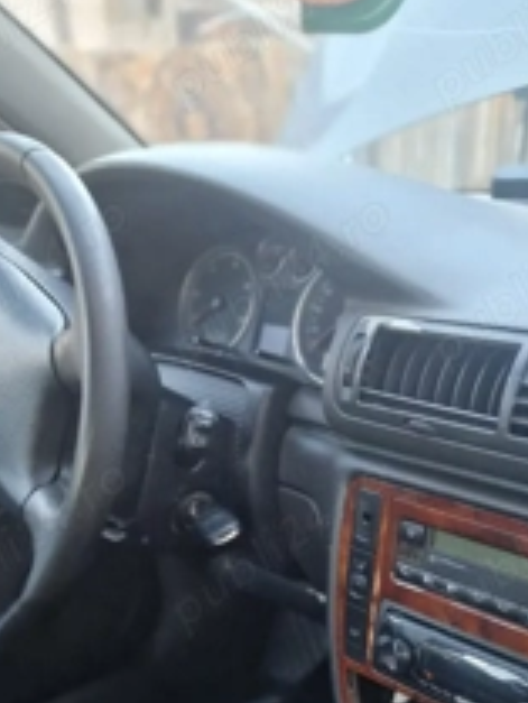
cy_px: 585
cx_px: 346
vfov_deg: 40.7
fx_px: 894
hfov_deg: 32.7
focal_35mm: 44
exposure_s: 1/33
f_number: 1.8
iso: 400
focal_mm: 5.4
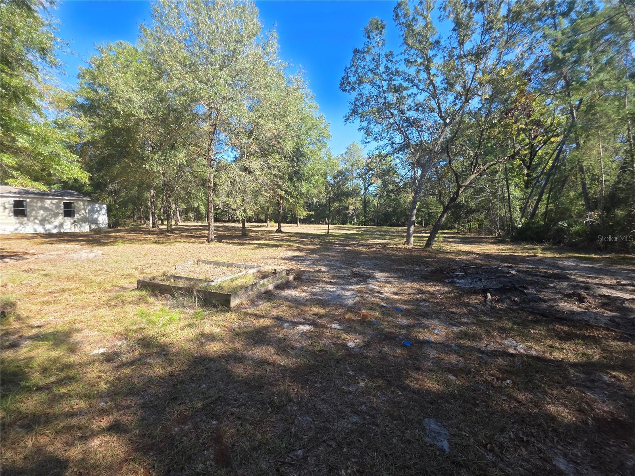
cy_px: 238
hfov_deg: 106.2
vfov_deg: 89.9
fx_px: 238
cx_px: 318
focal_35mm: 13
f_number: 1.9
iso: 40
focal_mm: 2.2
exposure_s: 1/518
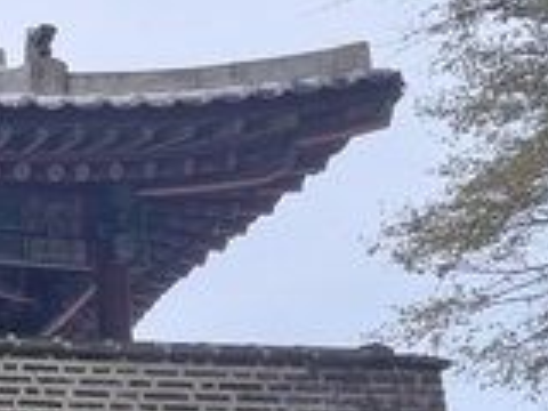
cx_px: -229
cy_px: 601
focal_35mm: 108
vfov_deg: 13.0
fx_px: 1710
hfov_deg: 16.8
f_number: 1.8
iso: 50
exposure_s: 1/233
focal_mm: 5.54
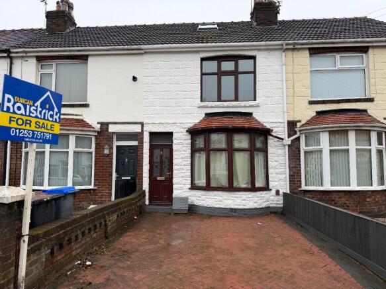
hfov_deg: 71.6
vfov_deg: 56.8
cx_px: 193
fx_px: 268
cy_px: 144
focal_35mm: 24
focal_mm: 6.76
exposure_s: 1/218
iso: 80
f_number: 1.78
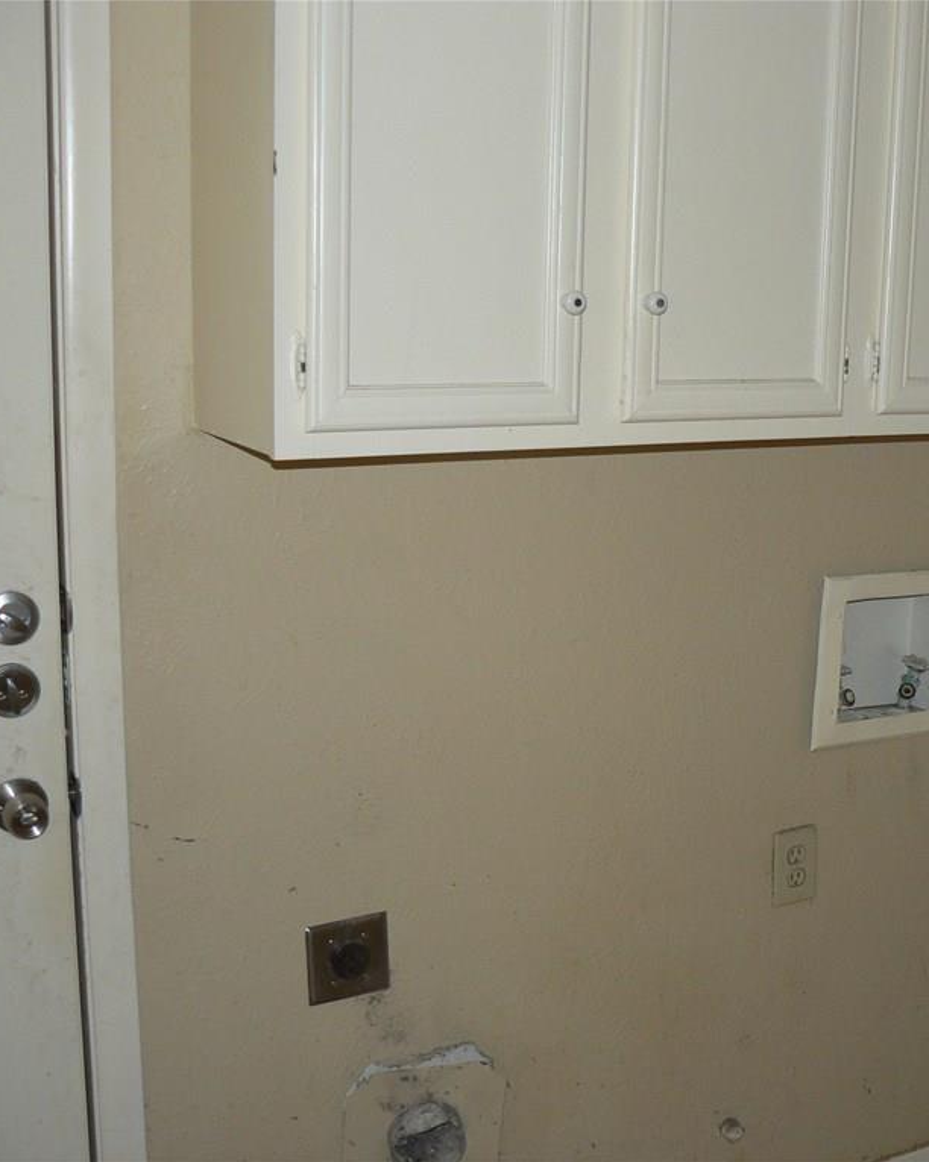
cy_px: 581
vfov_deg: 39.6
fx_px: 1617
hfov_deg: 31.2
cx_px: 759
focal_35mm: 47
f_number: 2.8
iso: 100
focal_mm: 6
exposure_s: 1/30
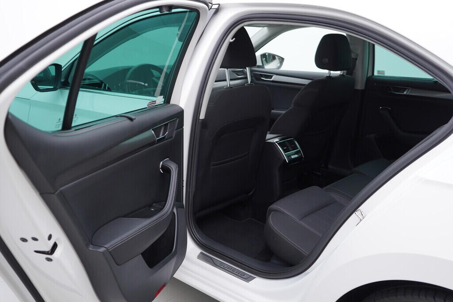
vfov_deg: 36.9
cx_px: 226
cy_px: 151
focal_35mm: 36
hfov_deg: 53.1
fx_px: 453
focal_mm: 24
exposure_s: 1/50
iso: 125
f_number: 3.2
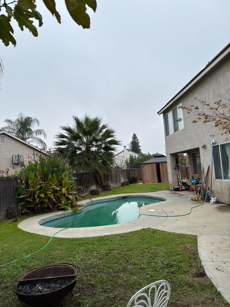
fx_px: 213
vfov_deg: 71.6
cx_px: 115
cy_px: 154
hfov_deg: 56.8
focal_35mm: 24
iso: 80
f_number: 1.78
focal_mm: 6.76
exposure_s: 1/1395
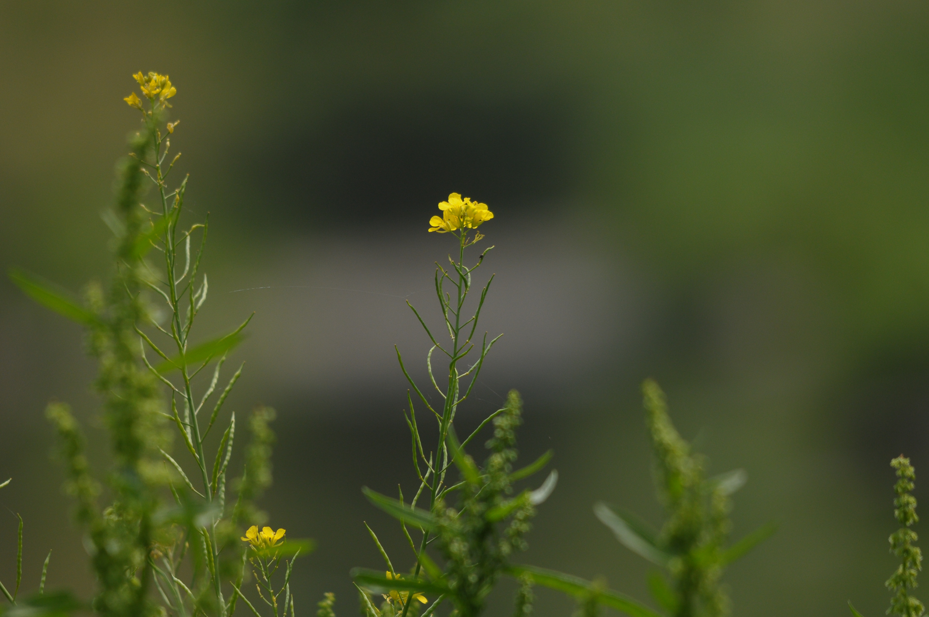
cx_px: 464
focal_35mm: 750
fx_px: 19330
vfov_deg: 1.8
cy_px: 308
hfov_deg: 2.8
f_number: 6.3
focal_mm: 500
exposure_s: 1/1250
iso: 400
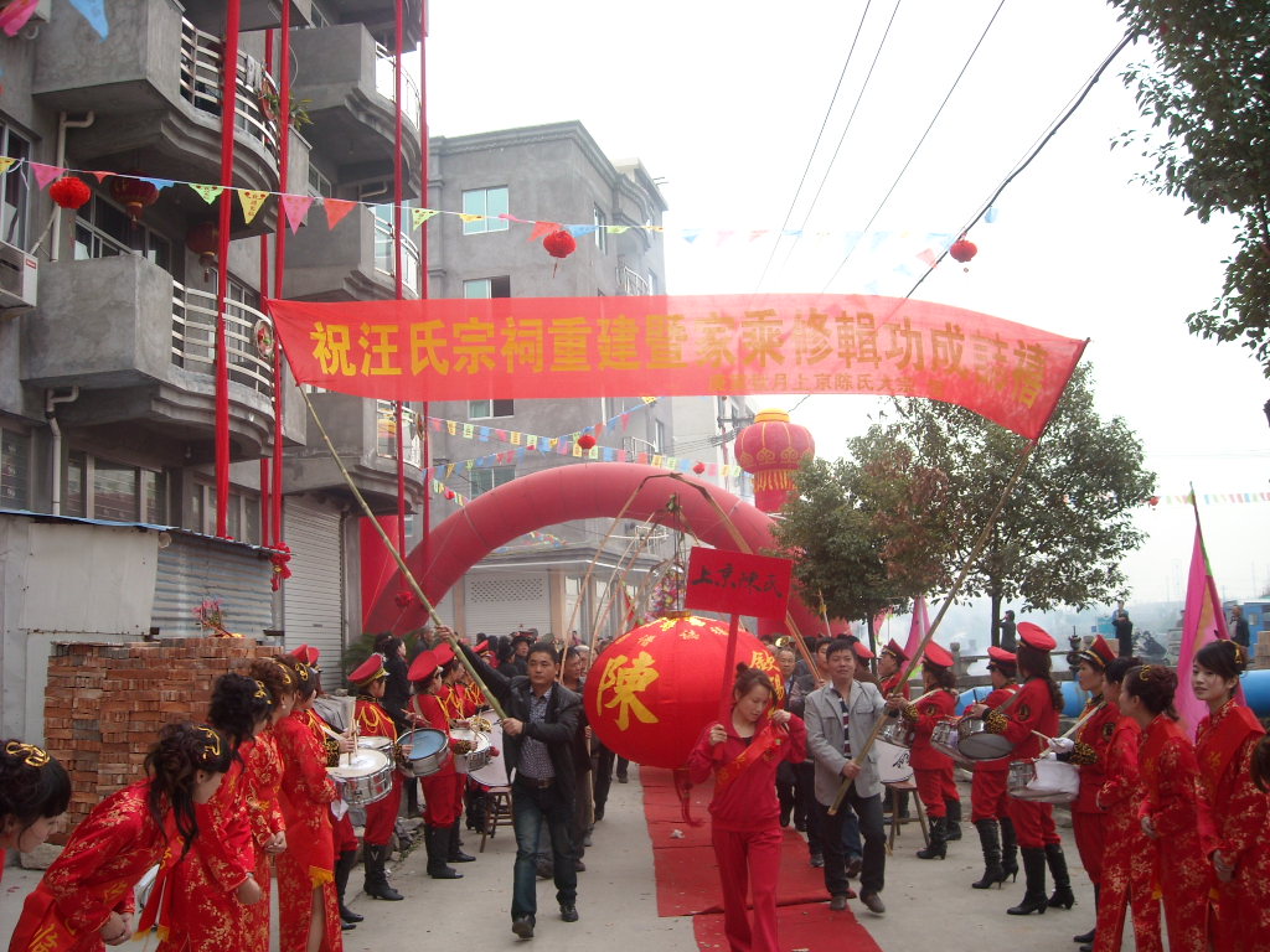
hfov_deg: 52.6
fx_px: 1284
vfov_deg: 40.7
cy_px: 476
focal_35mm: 35
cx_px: 635
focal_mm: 5.7
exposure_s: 1/84
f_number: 2.8
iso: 64
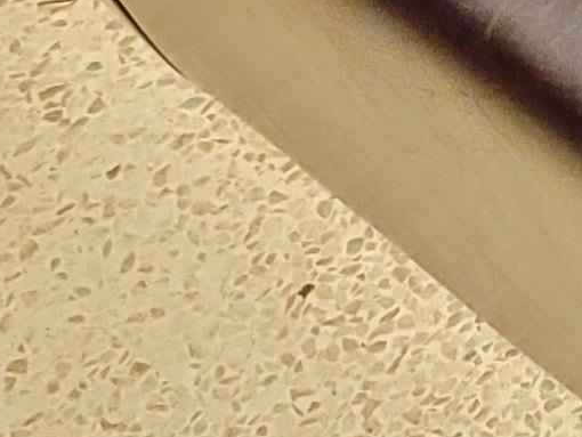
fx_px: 3297
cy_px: -390
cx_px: 1844
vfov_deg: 7.3
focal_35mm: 196
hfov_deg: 8.3
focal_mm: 7
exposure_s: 1/13
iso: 1250
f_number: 1.8
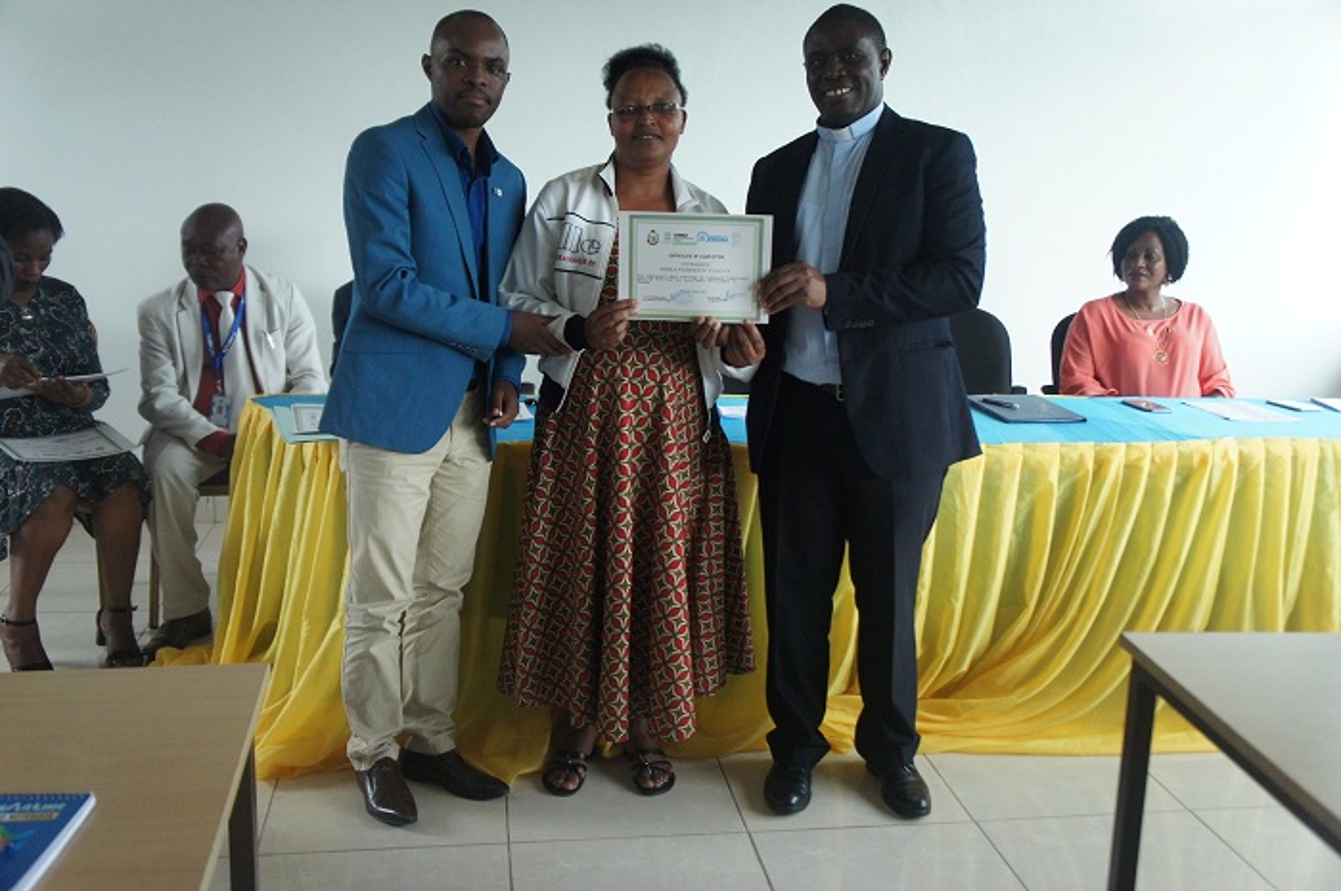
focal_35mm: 34
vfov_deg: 38.3
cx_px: 670
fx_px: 1284
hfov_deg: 55.2
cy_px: 446
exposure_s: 1/100
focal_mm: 23
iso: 1600
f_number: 4
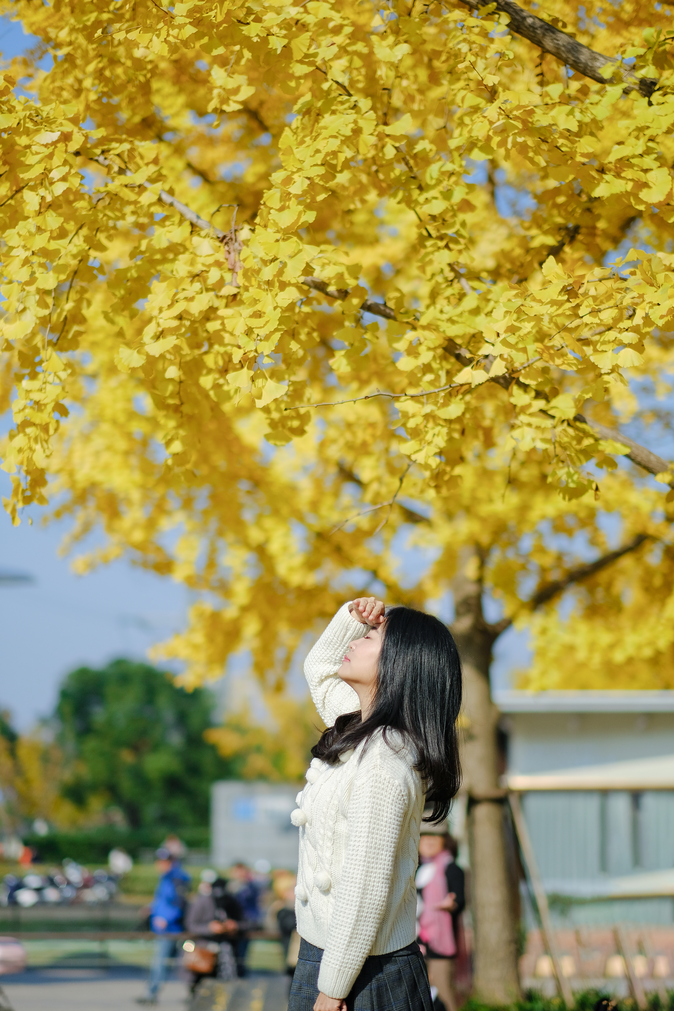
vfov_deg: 24.2
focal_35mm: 84
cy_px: 506
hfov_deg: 16.3
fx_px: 2359
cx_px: 337
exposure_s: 1/14000
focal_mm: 56
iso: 200
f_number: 1.2
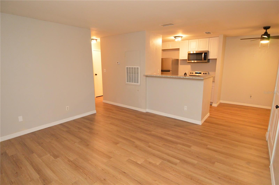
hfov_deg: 90.1
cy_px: 92
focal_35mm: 18
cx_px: 140
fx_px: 139
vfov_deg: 67.3
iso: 2000
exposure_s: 1/60
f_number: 4
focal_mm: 12
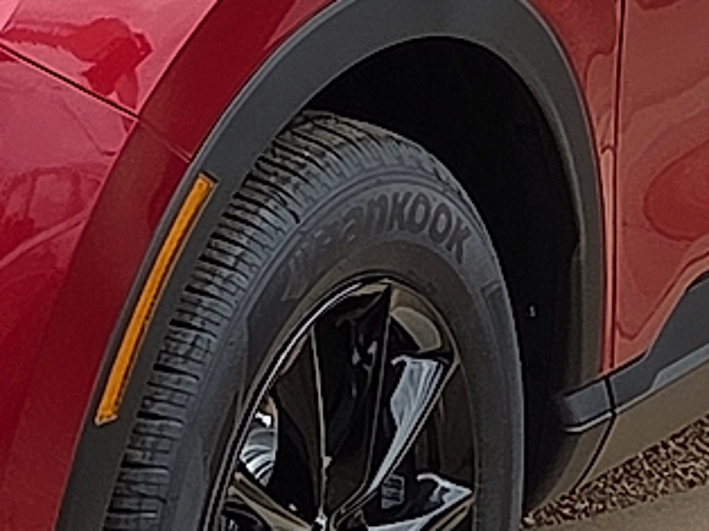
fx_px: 4175
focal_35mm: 204
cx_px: -228
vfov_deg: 7.2
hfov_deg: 9.5
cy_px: -56
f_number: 1.8
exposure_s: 1/2500
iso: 76
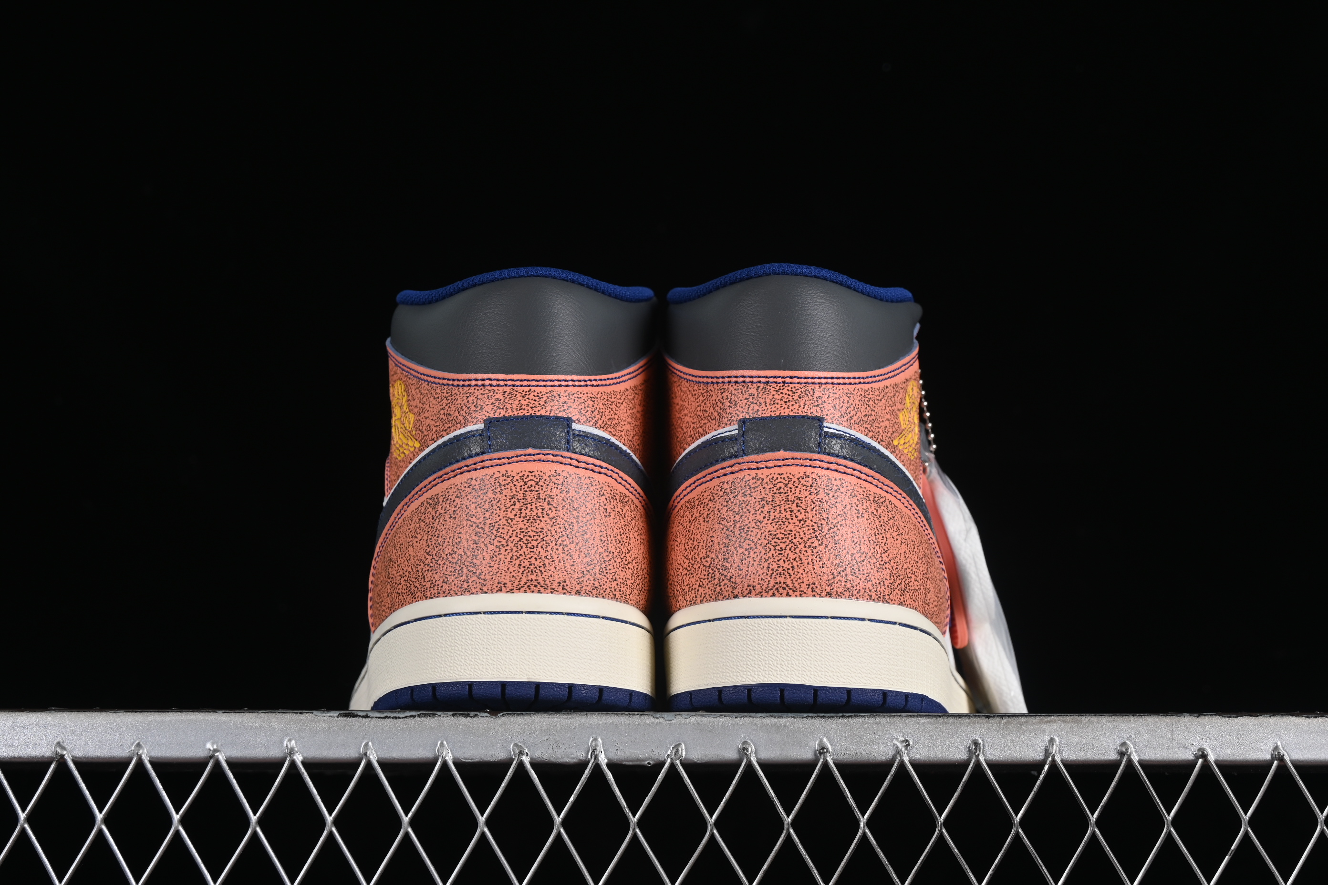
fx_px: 2766
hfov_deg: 27.0
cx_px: 664
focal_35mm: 75
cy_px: 442
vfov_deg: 18.2
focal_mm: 50
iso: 160
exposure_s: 1/60
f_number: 8
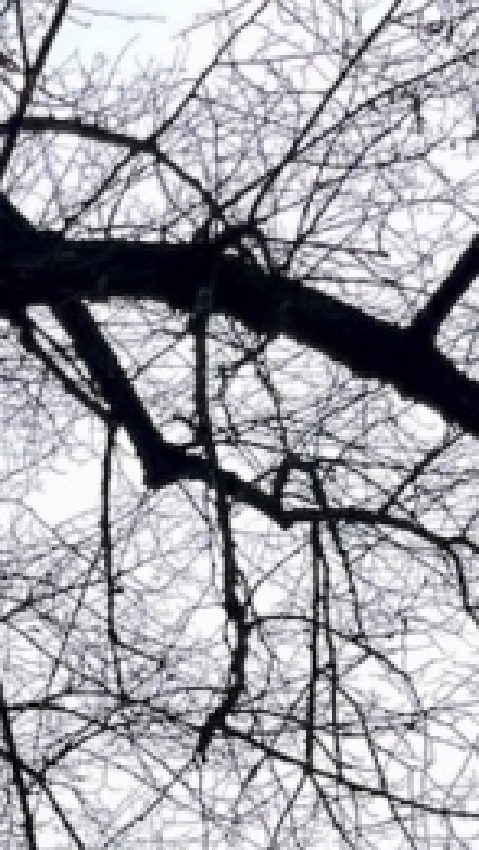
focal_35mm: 112
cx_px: -90
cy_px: 1625
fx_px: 2526
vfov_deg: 15.7
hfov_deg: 10.7
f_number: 1.6
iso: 32
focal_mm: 4.2
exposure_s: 1/121
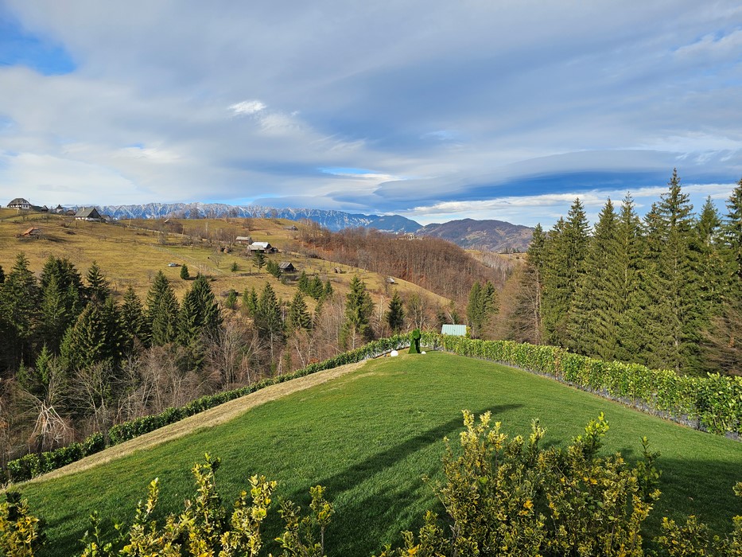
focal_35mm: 23
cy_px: 278
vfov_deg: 58.9
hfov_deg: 73.9
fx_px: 493
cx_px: 371
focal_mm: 6.3
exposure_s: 1/730
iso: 10
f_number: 1.7
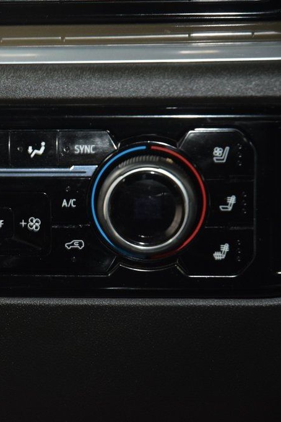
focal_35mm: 158
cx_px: -14
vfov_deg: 13.0
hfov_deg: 8.6
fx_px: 1850
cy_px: 211
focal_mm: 70
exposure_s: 1/15
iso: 1600
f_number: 4.5
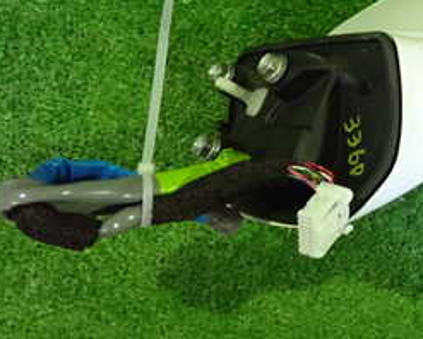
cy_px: 108
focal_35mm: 71
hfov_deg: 24.7
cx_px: 478
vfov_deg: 21.5
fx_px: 890
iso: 1250
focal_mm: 5.4
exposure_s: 1/80
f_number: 2.3
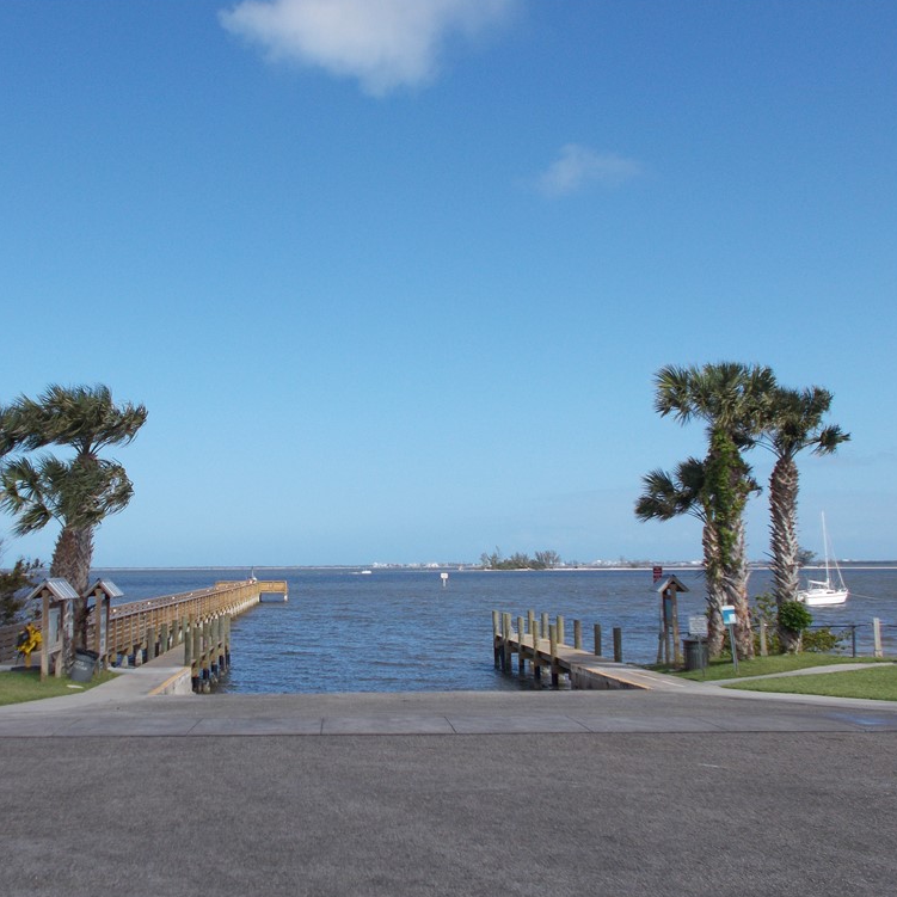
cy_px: 449
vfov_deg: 40.9
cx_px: 358
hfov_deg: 40.7
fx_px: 1202
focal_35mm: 41
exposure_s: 1/125
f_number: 9.2
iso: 80
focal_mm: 6
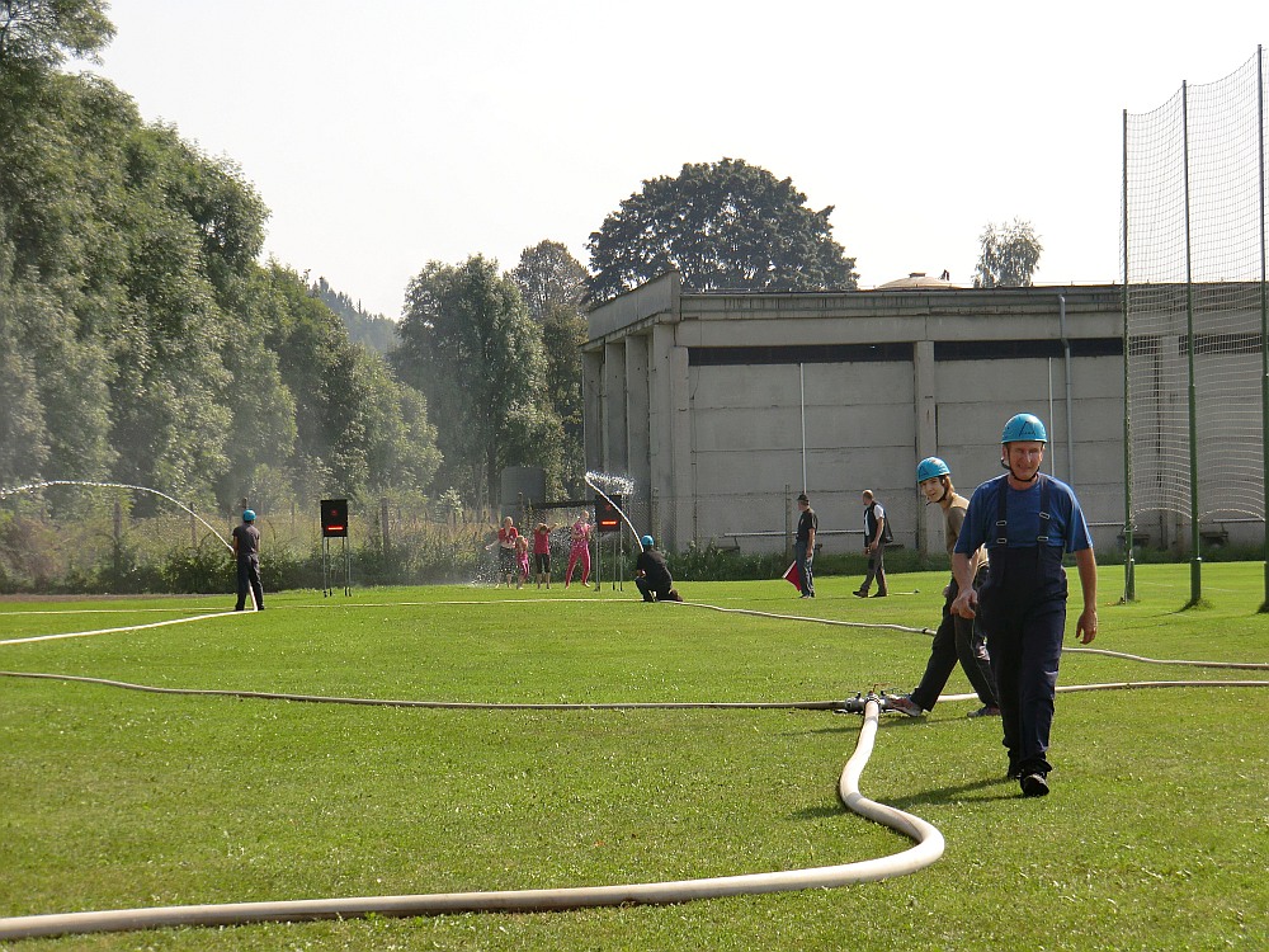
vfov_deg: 16.6
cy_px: 476
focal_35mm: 89
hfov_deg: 22.0
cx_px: 634
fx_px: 3263
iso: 64
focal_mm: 16
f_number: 4.8
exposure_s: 1/400
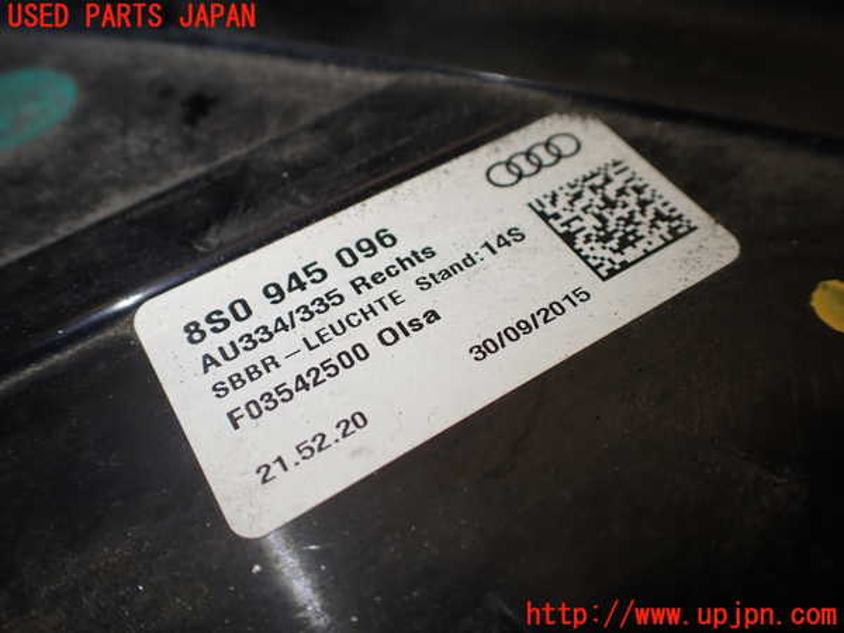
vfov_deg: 46.8
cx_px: 422
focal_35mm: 30
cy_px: 316
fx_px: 731
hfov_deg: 60.0
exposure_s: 1/160
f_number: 2.3
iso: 100
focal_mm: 5.4
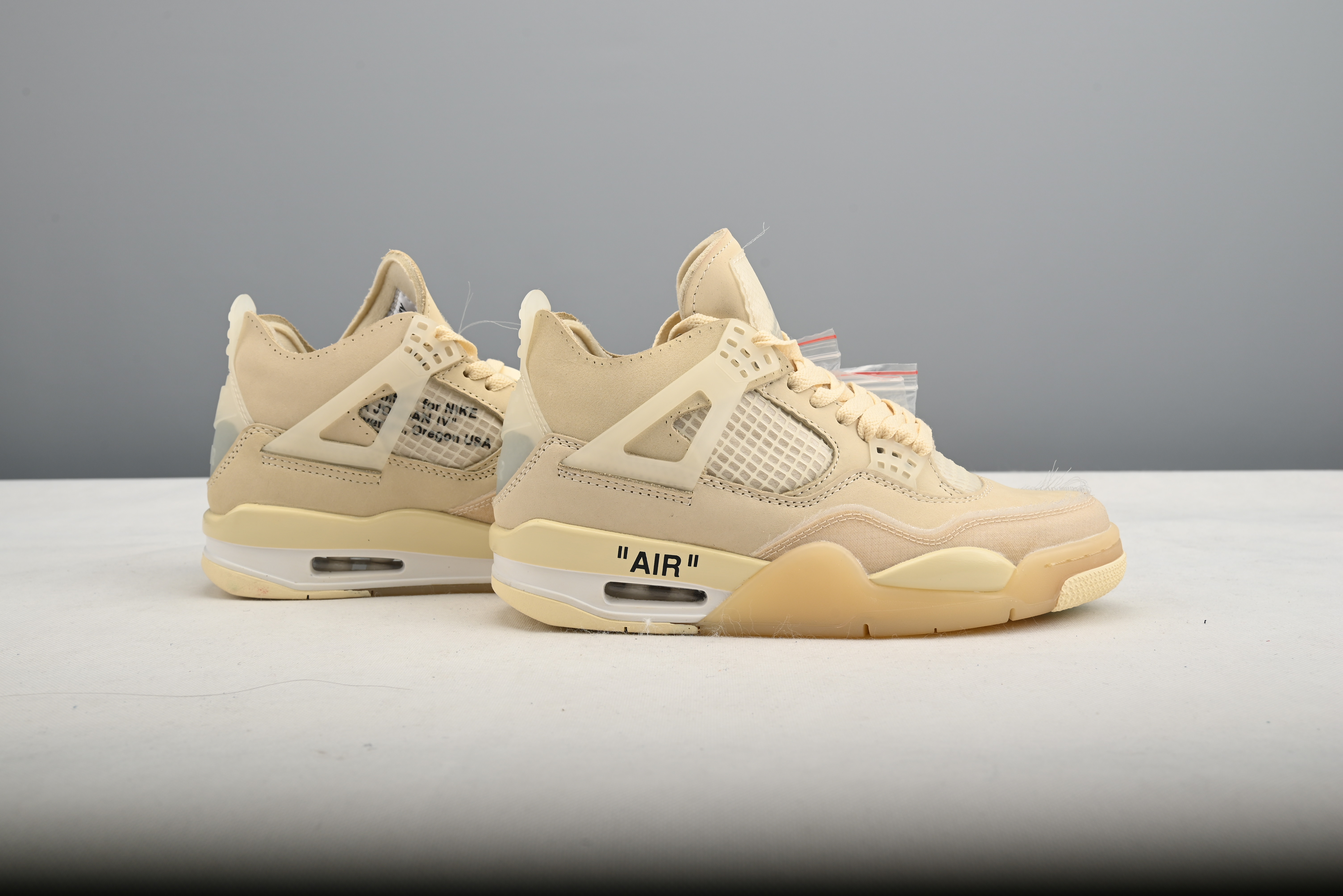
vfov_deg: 33.4
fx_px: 1493
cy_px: 448
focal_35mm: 40
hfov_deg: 48.4
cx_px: 672
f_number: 11
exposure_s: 1/250
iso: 100
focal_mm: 40
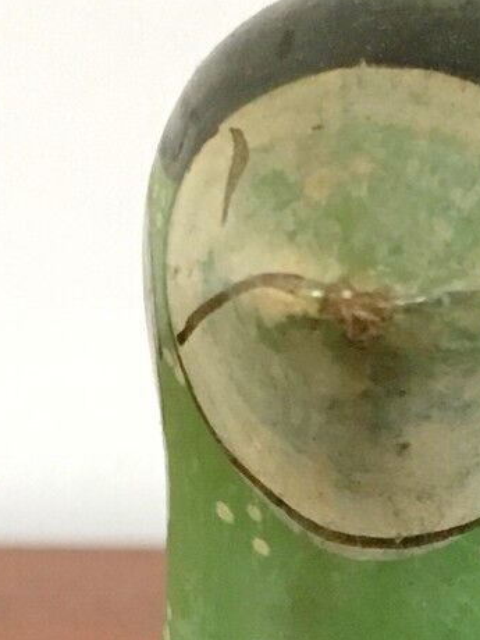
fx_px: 2330
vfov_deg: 15.0
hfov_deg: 11.7
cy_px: 799
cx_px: 381
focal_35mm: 126
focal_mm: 4.15
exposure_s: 1/33
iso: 200
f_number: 2.2
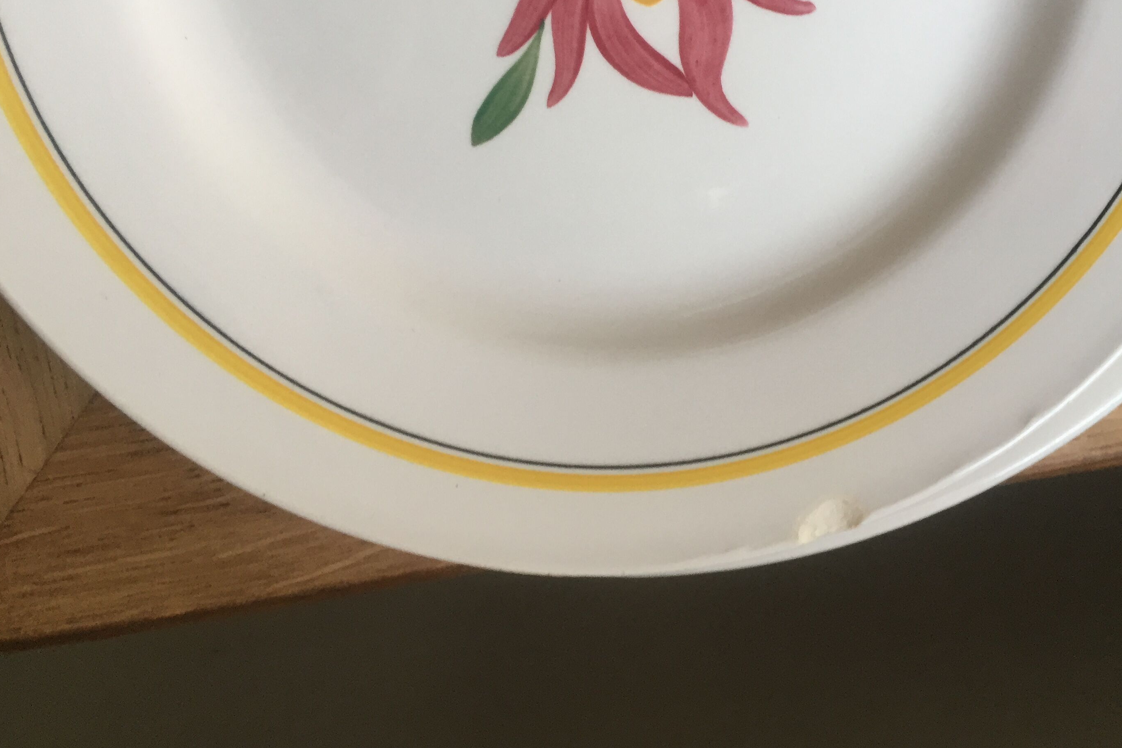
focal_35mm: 36
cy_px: 252
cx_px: 653
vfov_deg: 36.5
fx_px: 1122
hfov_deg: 52.9
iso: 125
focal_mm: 4.15
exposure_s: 1/33
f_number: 2.2
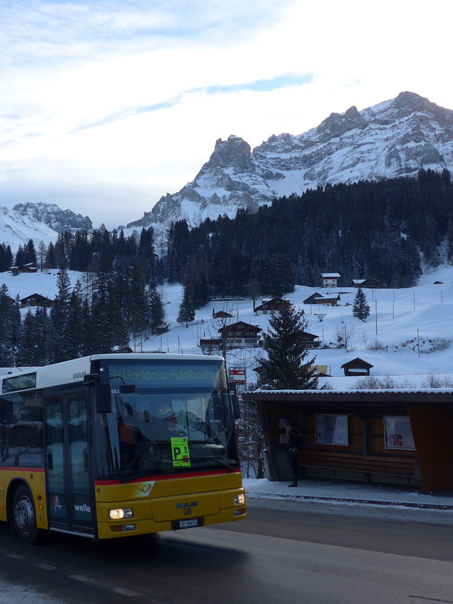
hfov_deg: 35.6
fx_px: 680
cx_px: 91
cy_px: 303
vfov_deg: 47.9
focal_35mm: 39
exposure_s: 1/500
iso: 80
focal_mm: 6
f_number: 2.8
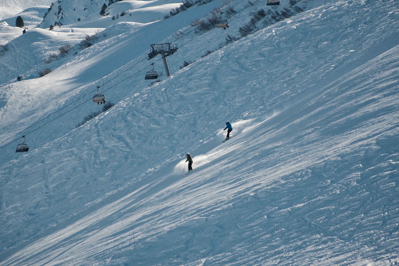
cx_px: 200
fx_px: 4810
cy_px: 133
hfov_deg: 4.8
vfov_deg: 3.2
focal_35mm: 434
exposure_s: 1/850
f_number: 6.3
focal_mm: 289.3
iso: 800
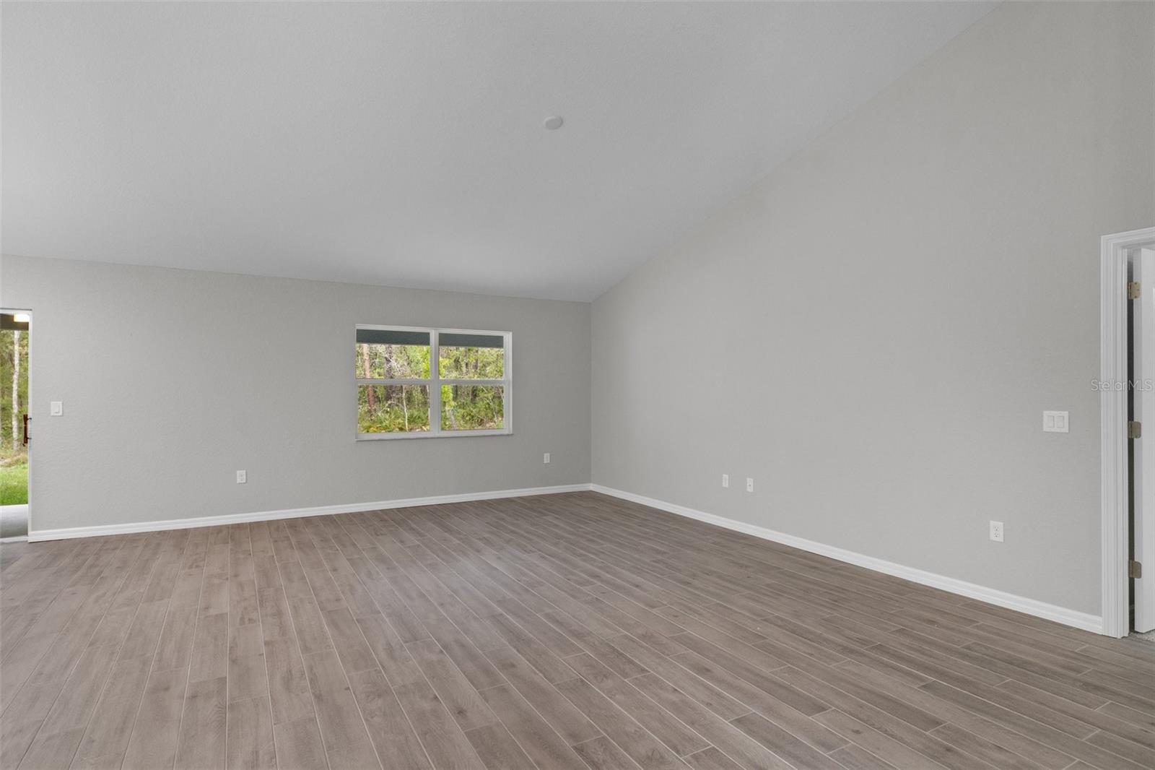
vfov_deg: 67.4
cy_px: 385
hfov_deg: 90.0
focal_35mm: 18
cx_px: 578
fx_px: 577
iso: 500
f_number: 8
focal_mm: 12
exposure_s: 5
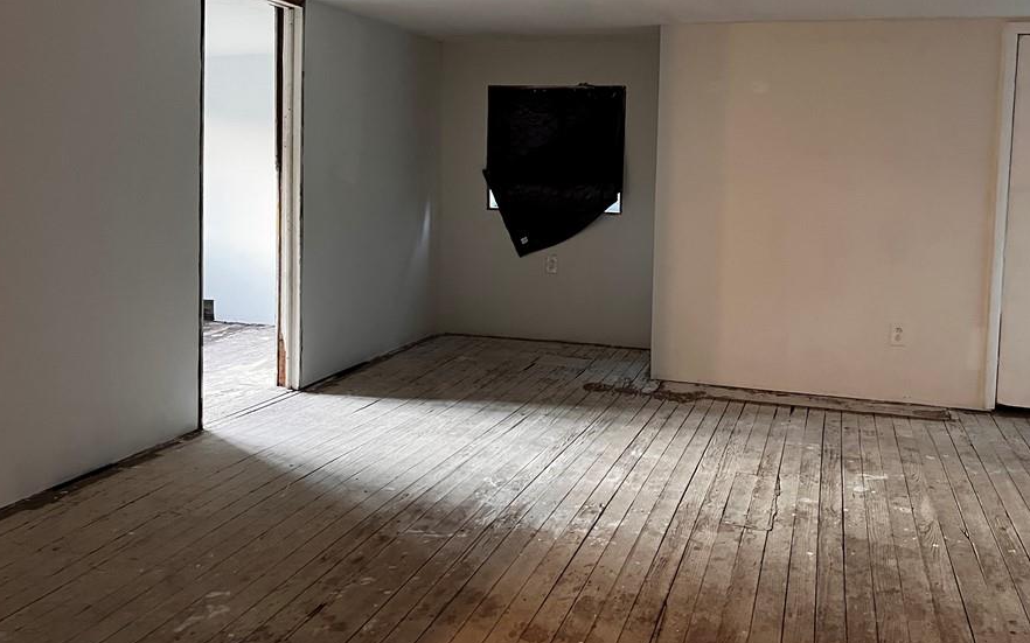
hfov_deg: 59.5
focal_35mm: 32
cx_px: 566
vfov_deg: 39.0
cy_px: 221
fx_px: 898
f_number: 1.6
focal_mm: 5.1
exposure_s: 1/40
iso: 400
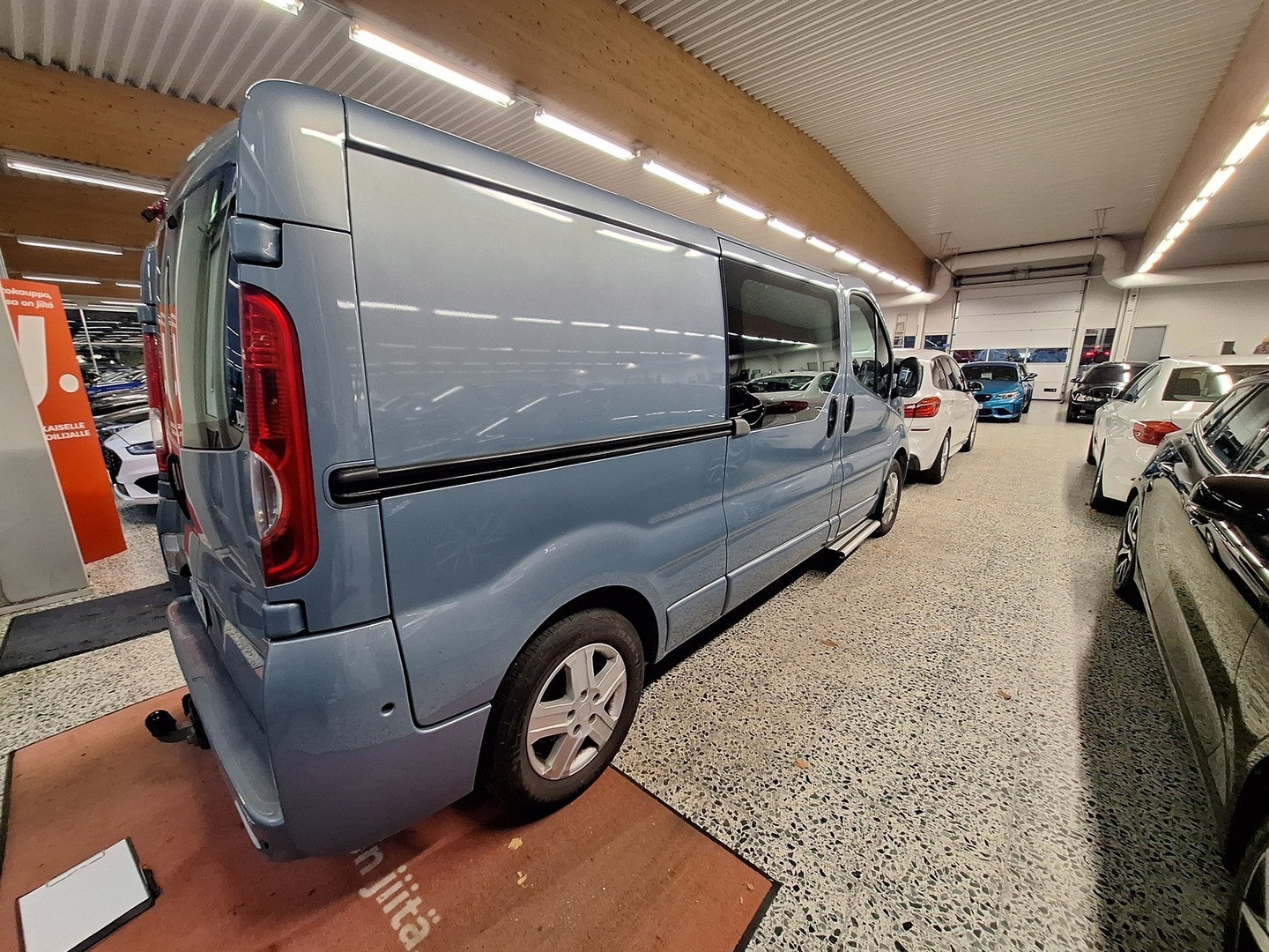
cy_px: 476
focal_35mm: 13
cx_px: 634
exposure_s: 1/50
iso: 200
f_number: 2.2
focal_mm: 1.74
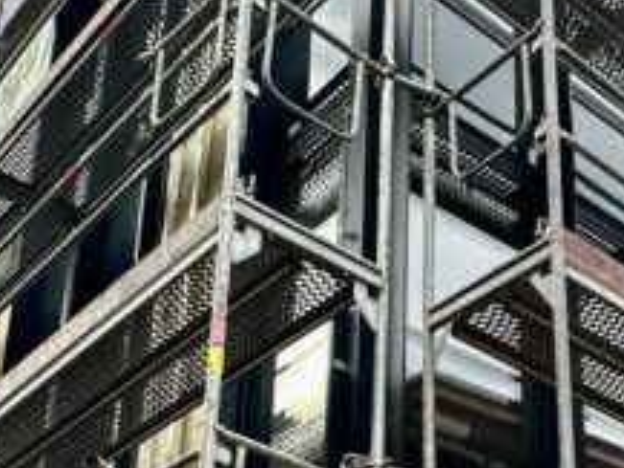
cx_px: 466
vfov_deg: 20.8
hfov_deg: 28.9
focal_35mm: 66
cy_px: 566
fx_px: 1190
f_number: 2.2
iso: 80
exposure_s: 1/99
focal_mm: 2.22
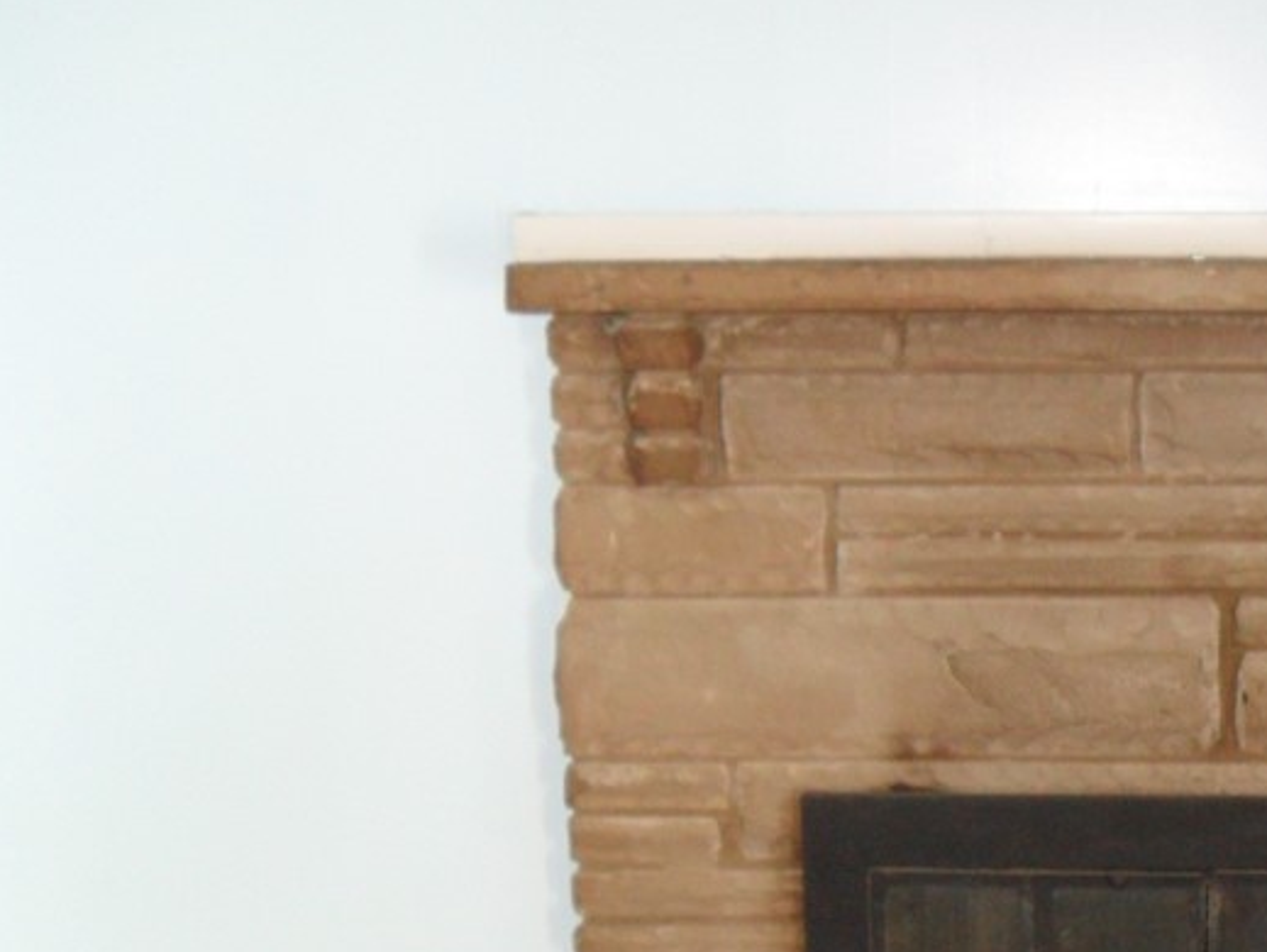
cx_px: 1147
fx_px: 2527
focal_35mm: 69
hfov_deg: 27.1
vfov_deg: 20.8
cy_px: 884
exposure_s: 1/45
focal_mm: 6.3
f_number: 3
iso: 240
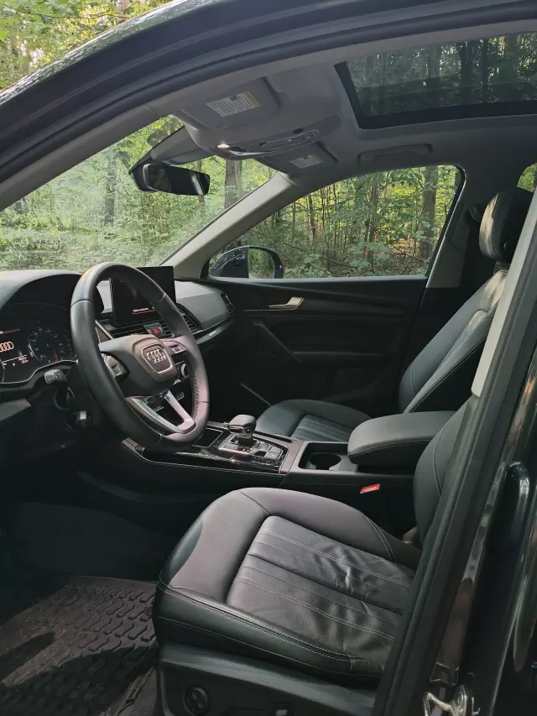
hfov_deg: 53.1
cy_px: 358
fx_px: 538
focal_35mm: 26
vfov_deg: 67.3
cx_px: 268
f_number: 1.8
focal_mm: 4.84
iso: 1600
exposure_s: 1/25
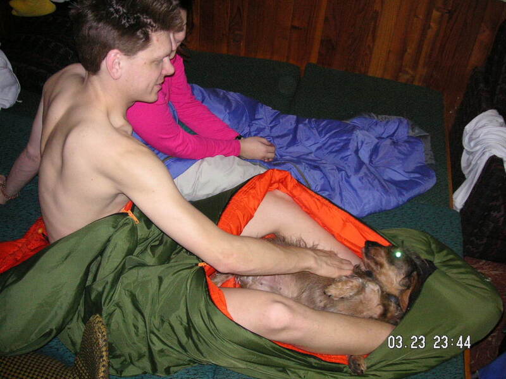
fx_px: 541
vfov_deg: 38.7
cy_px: 190
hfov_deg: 50.1
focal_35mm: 37
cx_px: 253
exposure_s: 1/45
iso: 160
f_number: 2.8
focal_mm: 6.1
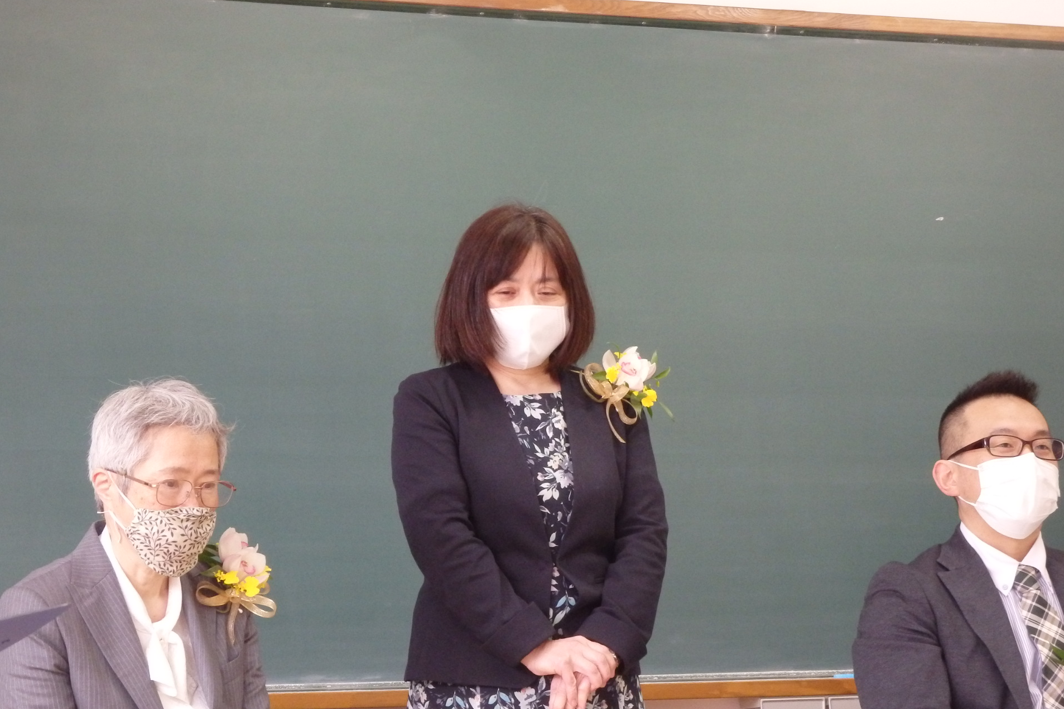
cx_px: 535
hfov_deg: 18.4
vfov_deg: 12.3
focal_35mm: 111
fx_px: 3280
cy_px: 396
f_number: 5
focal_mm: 19
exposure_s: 1/80
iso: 800
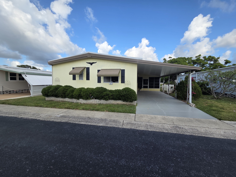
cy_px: 88
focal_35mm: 13
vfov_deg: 89.9
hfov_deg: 106.2
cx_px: 118
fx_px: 89
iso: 50
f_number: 2.2
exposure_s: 1/1027
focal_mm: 2.2
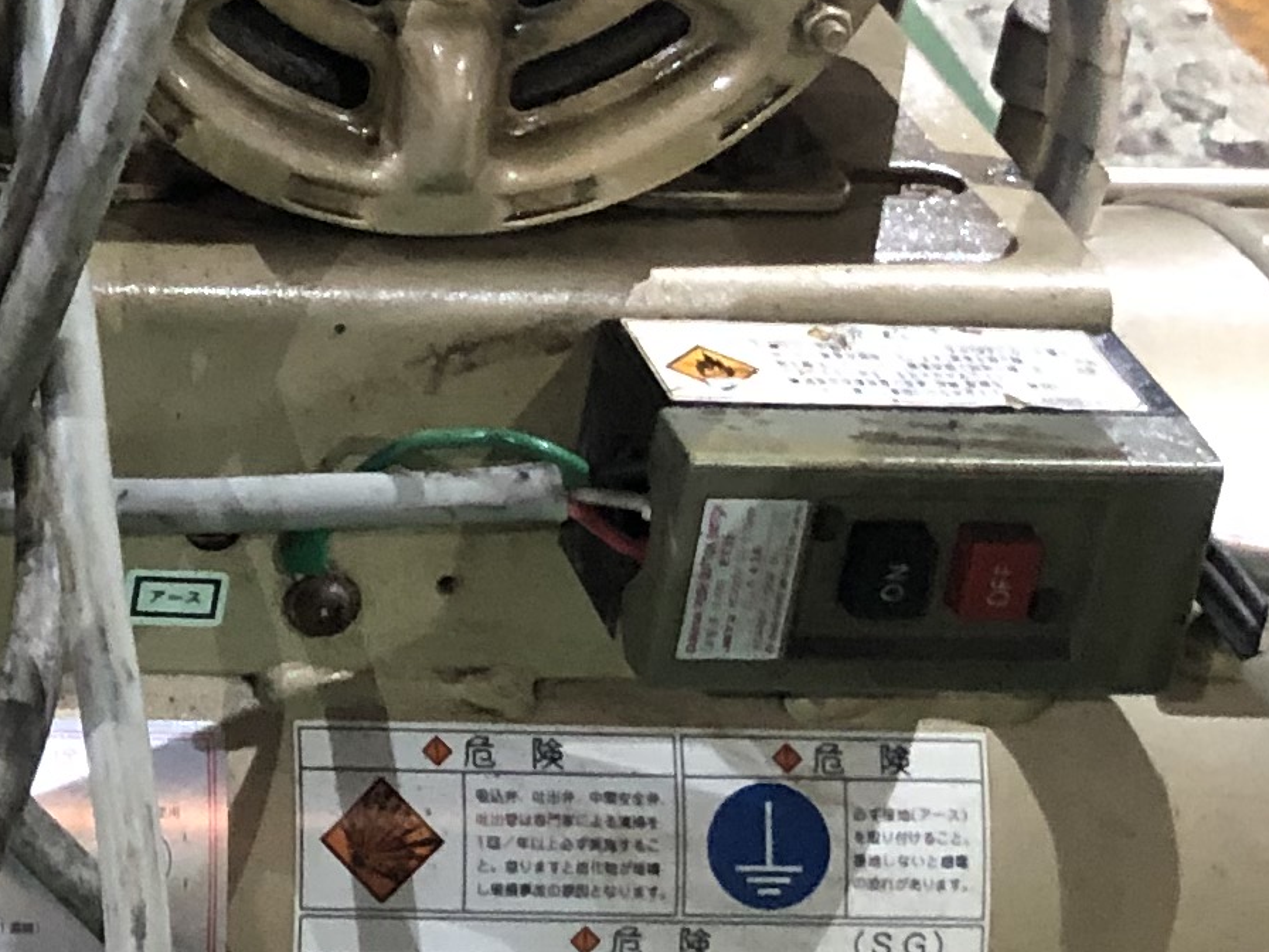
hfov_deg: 14.7
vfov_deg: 11.7
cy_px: 105
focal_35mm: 126
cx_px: -527
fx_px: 4619
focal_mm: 3.99
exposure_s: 1/6
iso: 80
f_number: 1.8
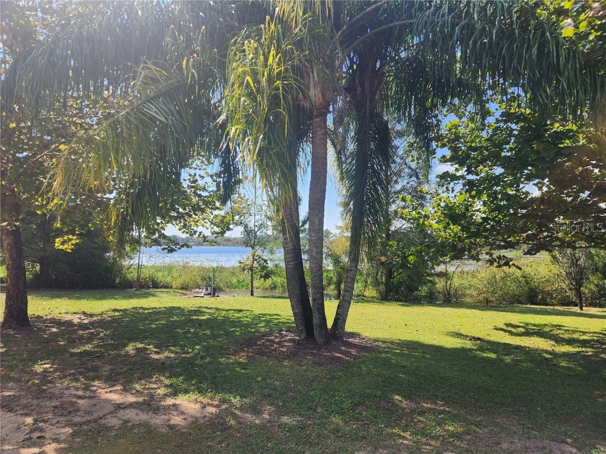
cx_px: 303
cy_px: 227
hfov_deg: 73.9
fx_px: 403
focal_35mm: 23
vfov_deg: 58.9
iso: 12
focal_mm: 6.4
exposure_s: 1/551
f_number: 1.8
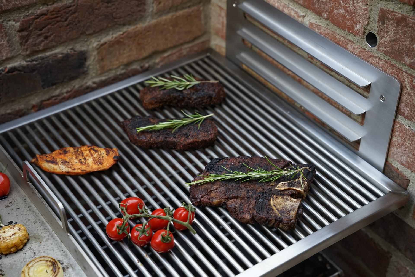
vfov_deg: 22.7
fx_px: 690
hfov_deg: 33.5
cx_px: 208
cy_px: 138
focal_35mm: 60
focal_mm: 59.9
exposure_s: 1/125
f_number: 3.5
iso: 500
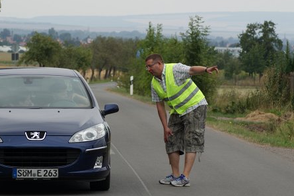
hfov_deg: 7.9
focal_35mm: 259
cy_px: 111
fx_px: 2116
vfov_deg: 5.3
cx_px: 122
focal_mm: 120
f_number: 6.3
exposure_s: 1/250
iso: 100
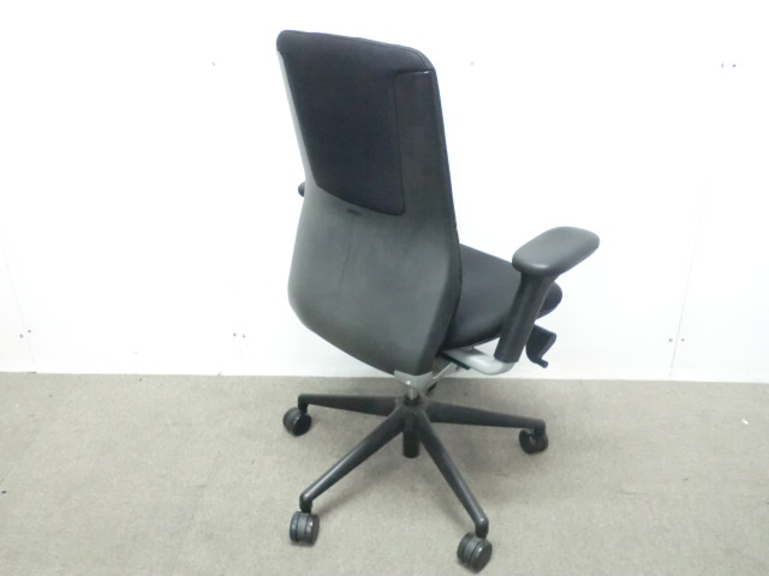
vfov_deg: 44.2
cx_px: 384
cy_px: 288
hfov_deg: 56.8
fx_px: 711
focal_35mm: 32
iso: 800
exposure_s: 1/20
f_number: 3.5
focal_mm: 5.8
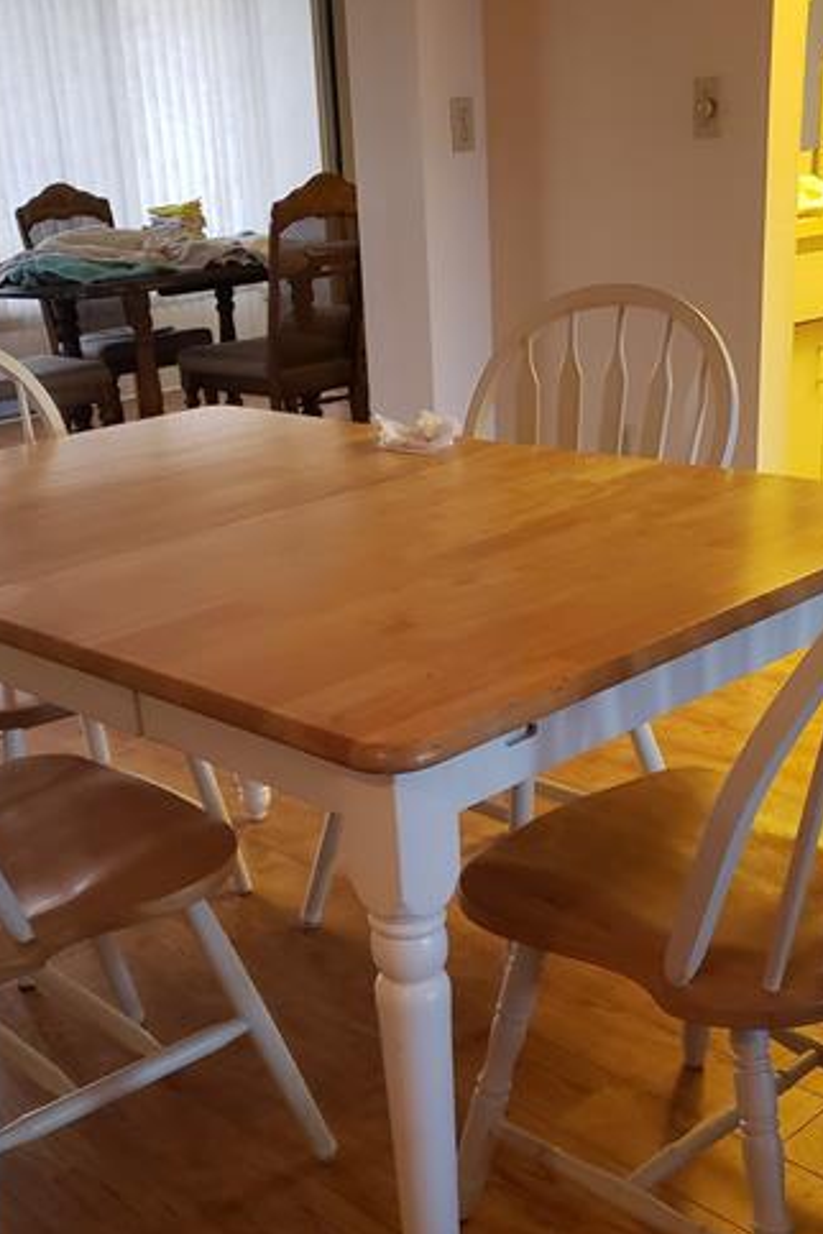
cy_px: 772
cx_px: 345
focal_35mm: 43
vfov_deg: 45.1
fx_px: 1474
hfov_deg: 31.1
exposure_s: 1/40
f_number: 1.5
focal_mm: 4.3
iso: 320
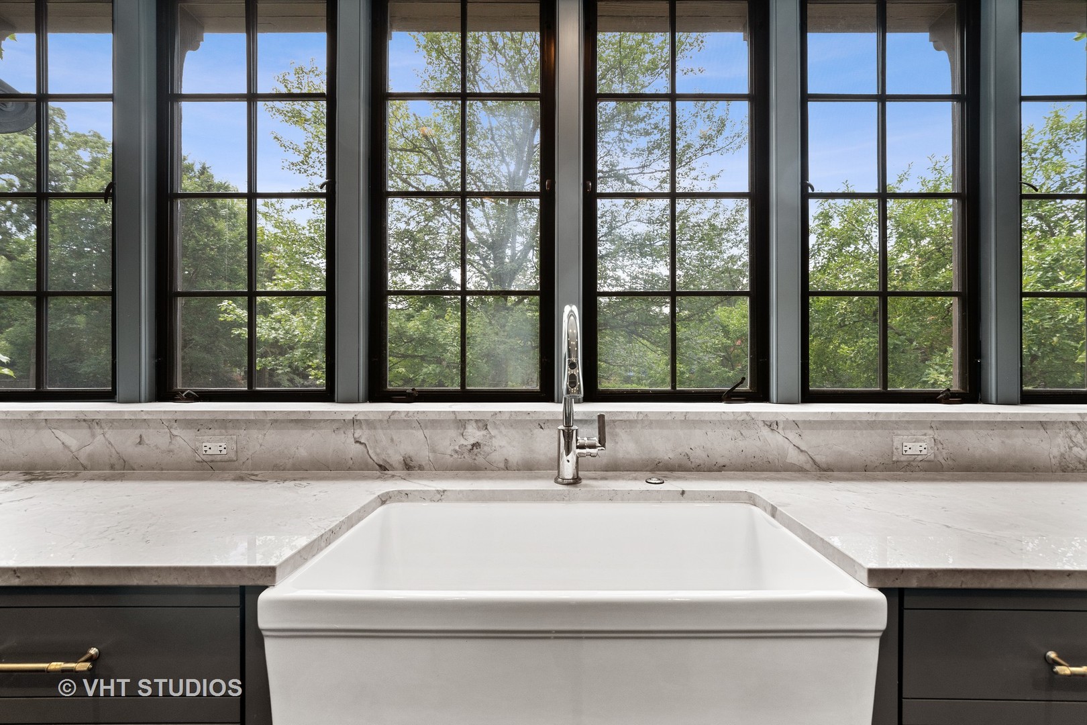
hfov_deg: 100.4
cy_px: 362
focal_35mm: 15
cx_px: 544
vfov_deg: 77.3
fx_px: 453
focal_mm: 10
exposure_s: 1/8
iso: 200
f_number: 8
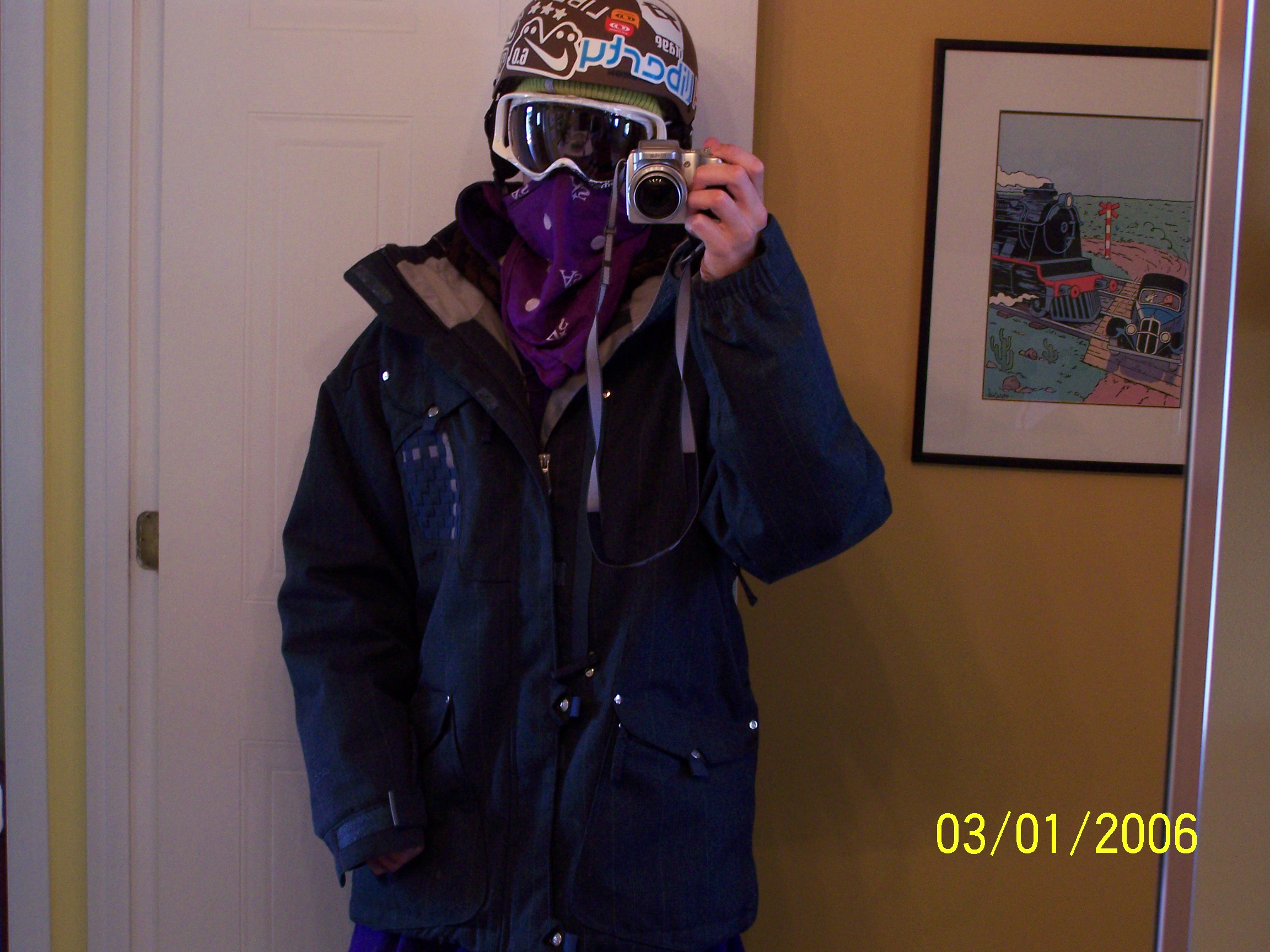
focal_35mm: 64
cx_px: 635
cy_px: 476
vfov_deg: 22.9
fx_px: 2348
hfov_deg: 30.3
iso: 160
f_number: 3.2
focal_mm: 10.7
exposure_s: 1/40
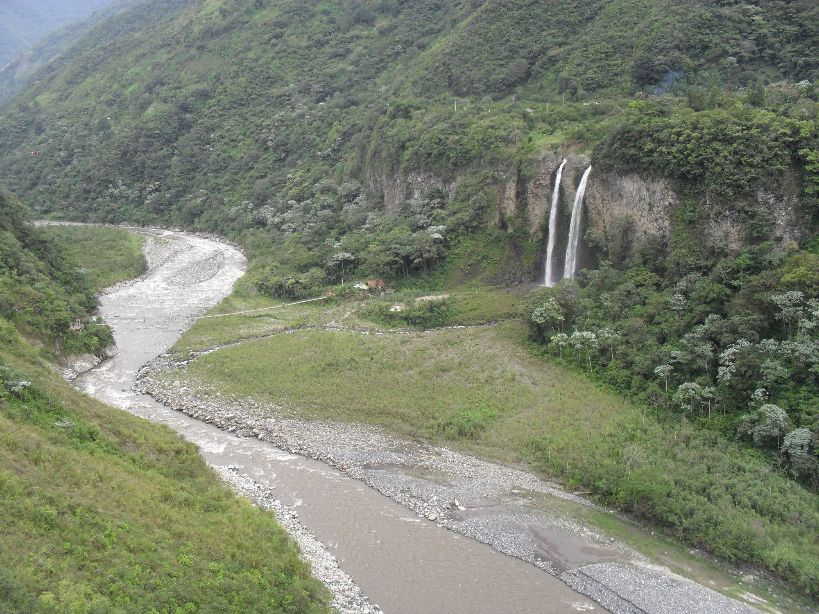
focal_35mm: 35
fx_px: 828
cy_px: 307
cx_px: 410
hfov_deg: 52.6
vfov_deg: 40.7
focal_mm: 6.3
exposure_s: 1/125
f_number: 3.2
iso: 100
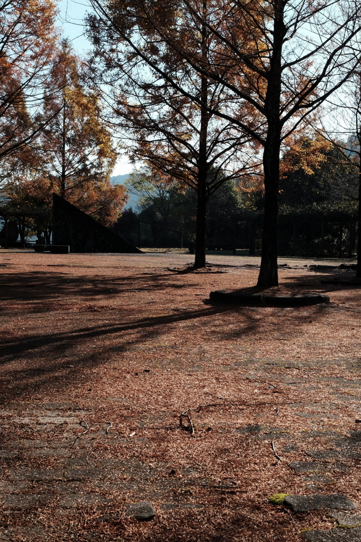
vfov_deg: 46.4
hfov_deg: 31.9
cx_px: 180
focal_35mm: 42
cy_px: 271
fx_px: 632
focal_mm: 28.3
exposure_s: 1/140
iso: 200
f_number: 10
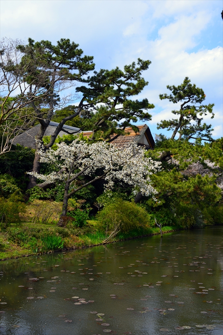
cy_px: 168
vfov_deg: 46.4
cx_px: 112
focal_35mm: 42
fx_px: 390
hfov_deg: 31.9
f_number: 10
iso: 400
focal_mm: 42
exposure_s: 1/400
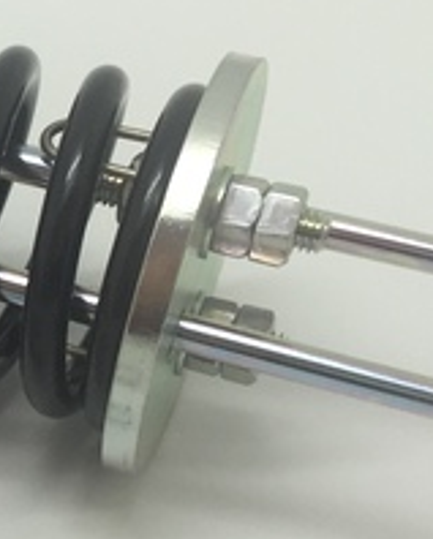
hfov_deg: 11.6
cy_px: 470
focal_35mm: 117
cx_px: -487
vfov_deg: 16.2
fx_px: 1870
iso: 32
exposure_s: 1/60
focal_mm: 4.15
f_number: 2.2
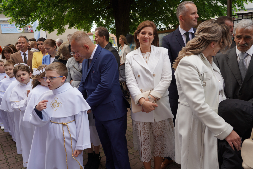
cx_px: 126
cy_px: 84
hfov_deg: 67.4
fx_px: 190
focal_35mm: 27
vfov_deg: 47.9
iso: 125
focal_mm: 27
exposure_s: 1/100
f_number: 5.6
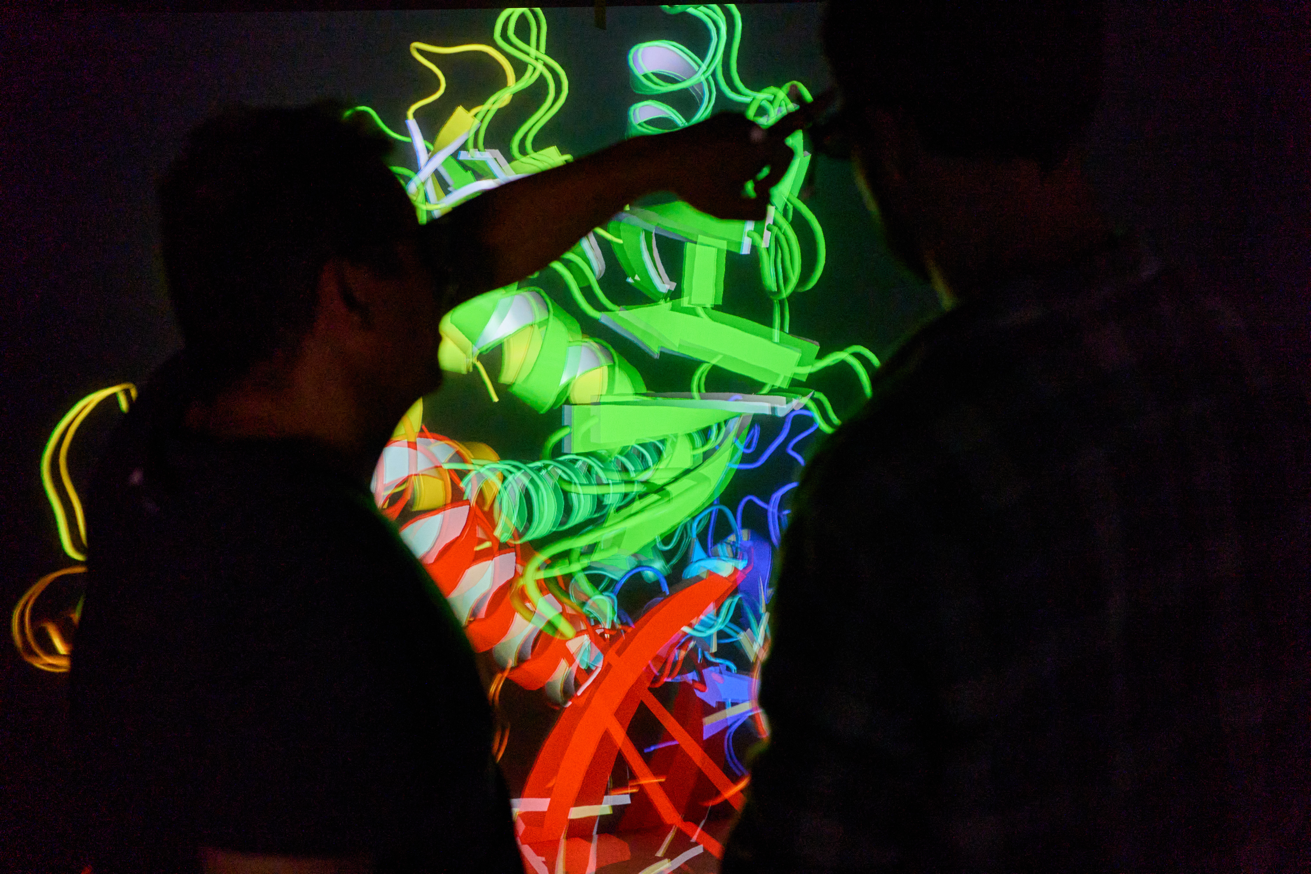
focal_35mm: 35
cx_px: 656
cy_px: 437
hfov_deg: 54.4
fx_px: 1274
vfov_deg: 37.9
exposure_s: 1/50
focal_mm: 35
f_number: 2.8
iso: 6400
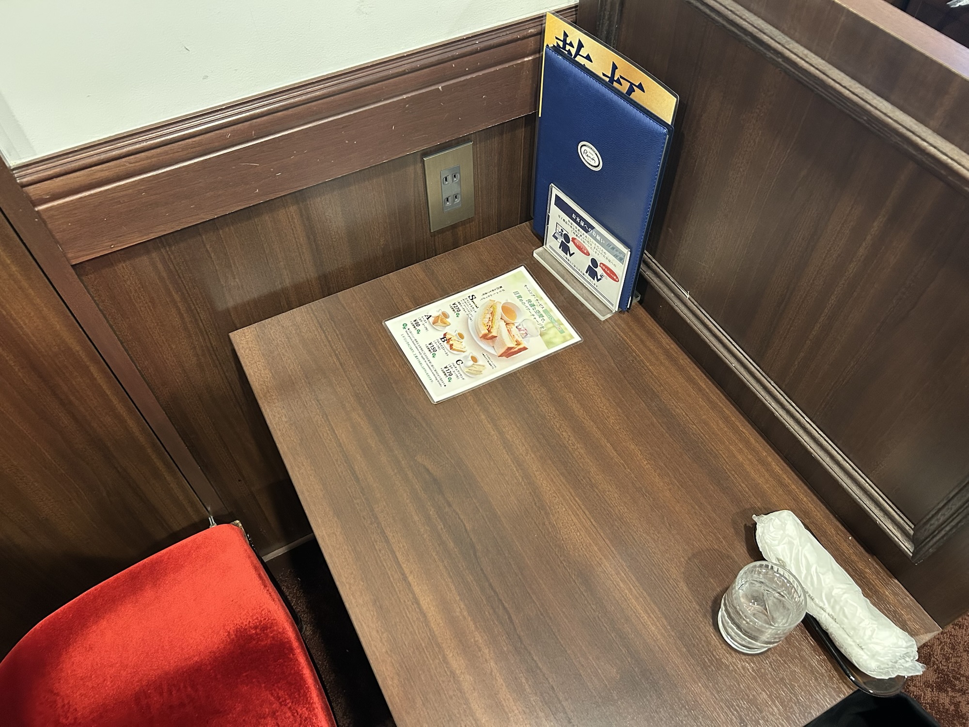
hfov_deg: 67.3
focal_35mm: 26
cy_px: 364
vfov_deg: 53.1
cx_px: 484
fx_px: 728
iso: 400
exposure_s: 1/33
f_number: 1.5
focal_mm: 5.7
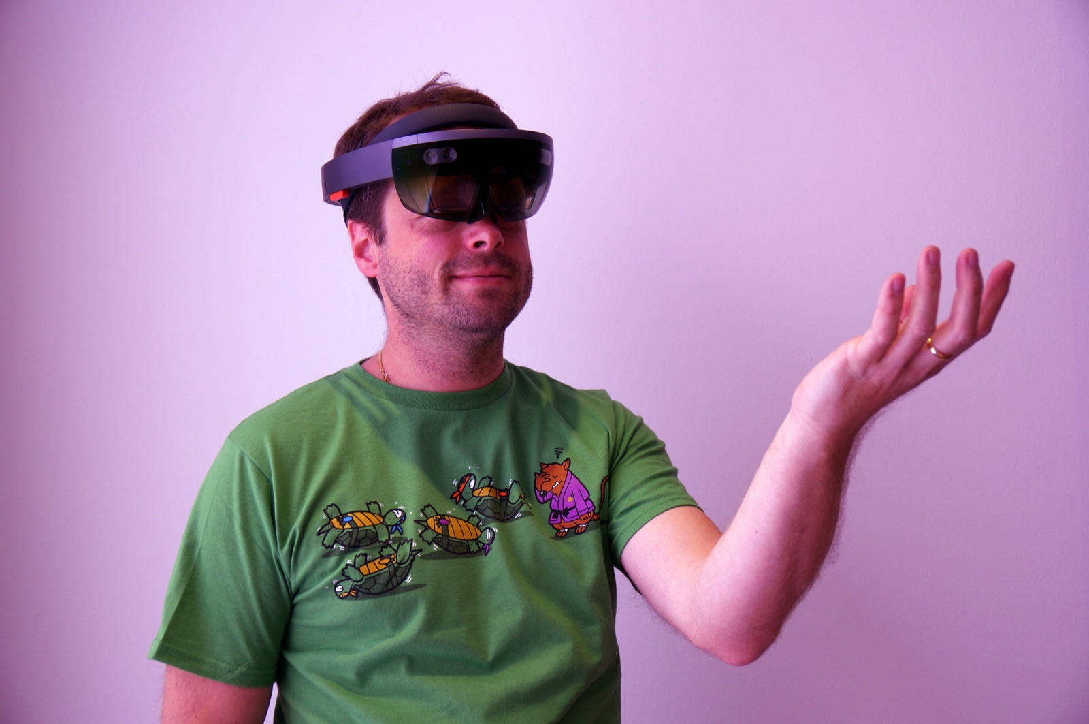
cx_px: 544
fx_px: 1178
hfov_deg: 49.6
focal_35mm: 39
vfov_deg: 34.1
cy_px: 362
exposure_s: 1/60
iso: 200
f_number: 4
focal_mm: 26
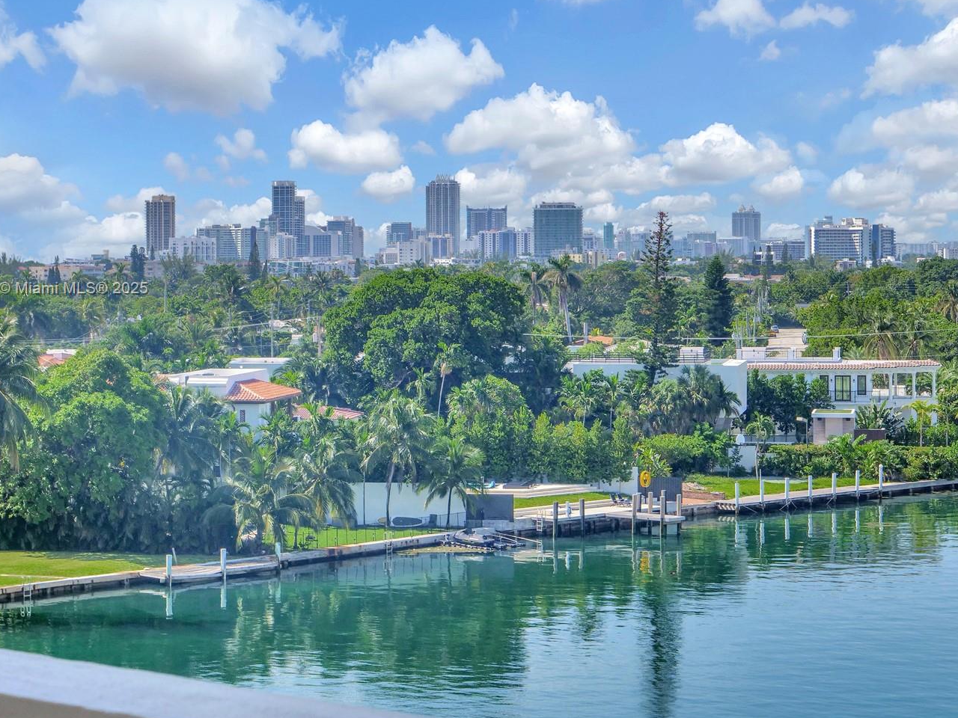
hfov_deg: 21.8
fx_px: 2491
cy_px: 289
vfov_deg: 16.4
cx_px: 507
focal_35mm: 90
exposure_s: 1/640
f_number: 8
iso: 200
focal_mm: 36
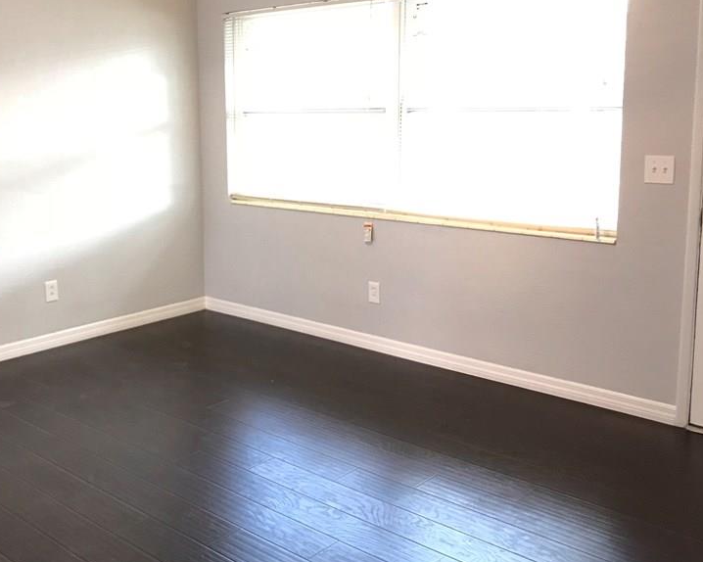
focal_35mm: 39
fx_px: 811
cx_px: 268
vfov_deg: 38.1
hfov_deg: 46.5
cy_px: 231
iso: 40
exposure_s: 1/17
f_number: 1.8
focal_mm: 3.99
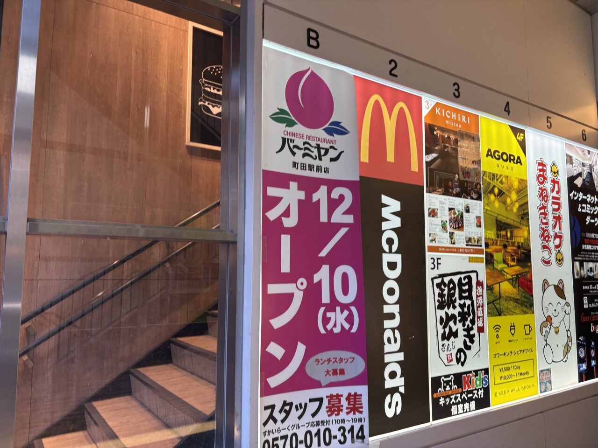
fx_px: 449
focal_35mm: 26
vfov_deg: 53.1
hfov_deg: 67.3
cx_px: 299
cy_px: 224
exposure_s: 1/50
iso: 80
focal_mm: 5.96
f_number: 1.6
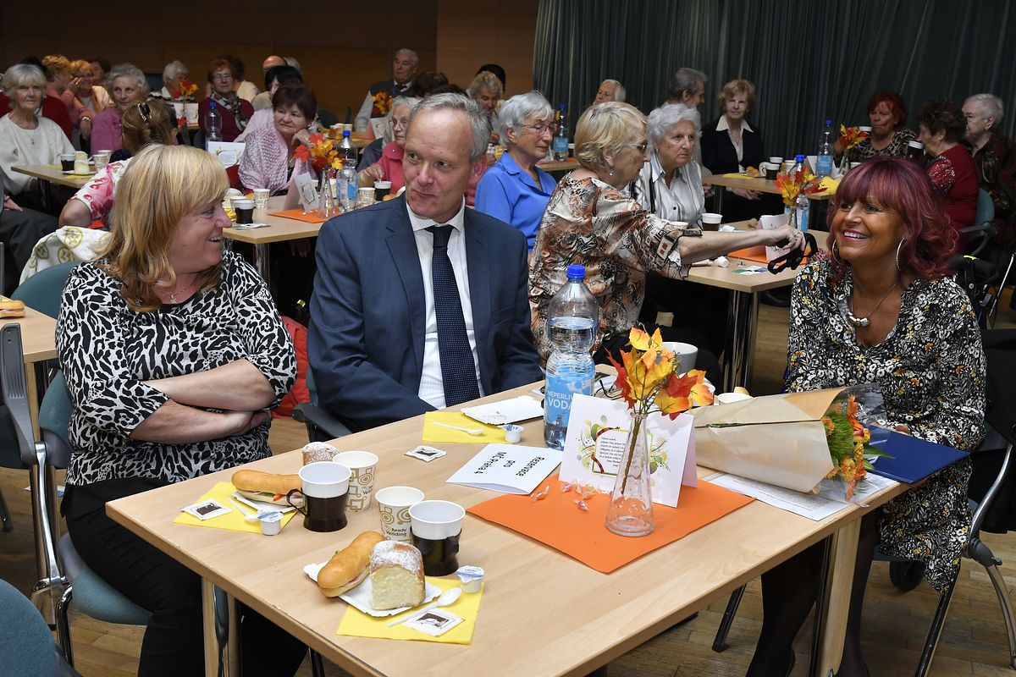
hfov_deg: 47.9
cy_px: 338
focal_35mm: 40
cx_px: 508
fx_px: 1143
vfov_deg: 33.0
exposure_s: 1/200
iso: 1600
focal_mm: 27
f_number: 6.3
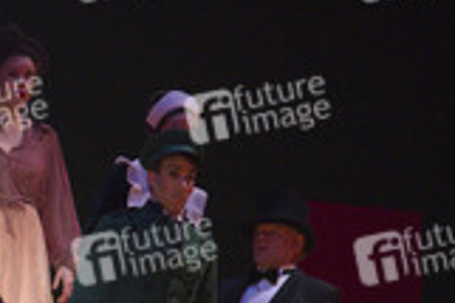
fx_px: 4255
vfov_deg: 4.1
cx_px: -100
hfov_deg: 6.1
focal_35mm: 337
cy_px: 323
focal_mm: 120
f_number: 5
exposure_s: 1/320
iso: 1600
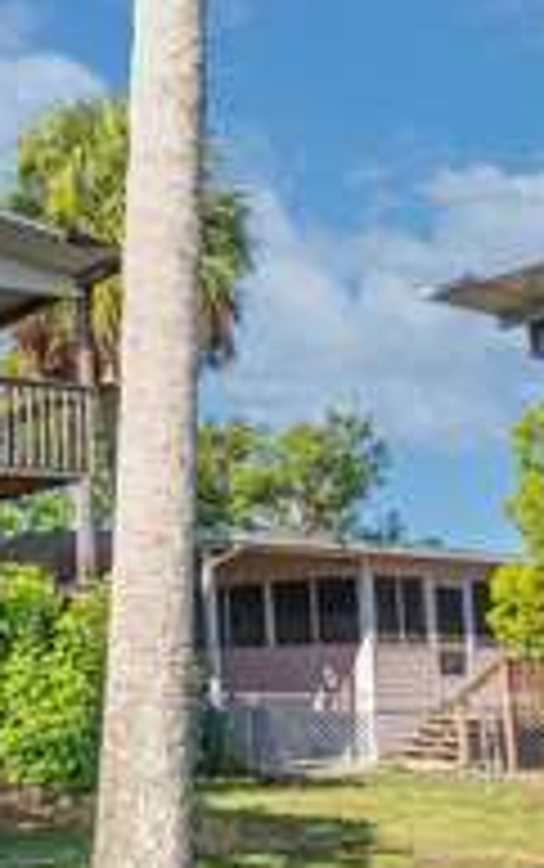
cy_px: 522
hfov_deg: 22.8
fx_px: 1093
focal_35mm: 46
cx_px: -268
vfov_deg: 43.1
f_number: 8
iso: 320
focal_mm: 19.5
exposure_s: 1/8000
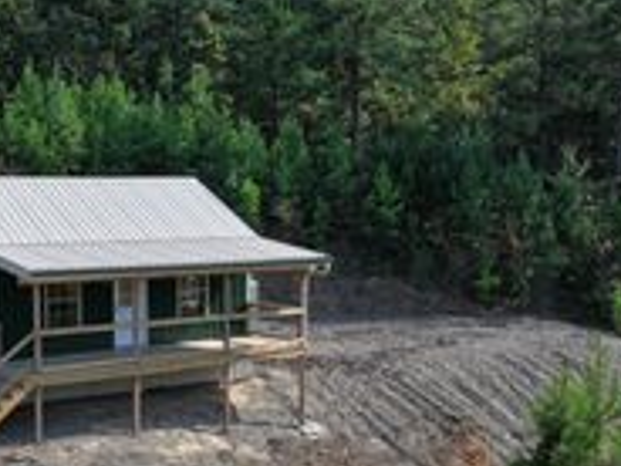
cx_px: 206
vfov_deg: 26.1
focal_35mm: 56
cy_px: 257
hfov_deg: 34.0
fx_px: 1005
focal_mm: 12.29
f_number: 2.8
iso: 180
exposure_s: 1/2500
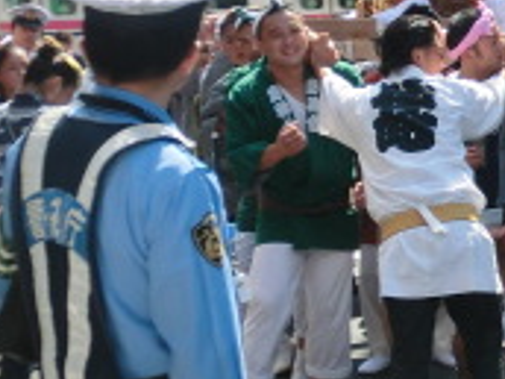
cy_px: 79
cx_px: 684
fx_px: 1517
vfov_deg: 14.2
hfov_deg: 17.5
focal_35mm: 104
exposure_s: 1/800
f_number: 3
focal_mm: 5
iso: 100
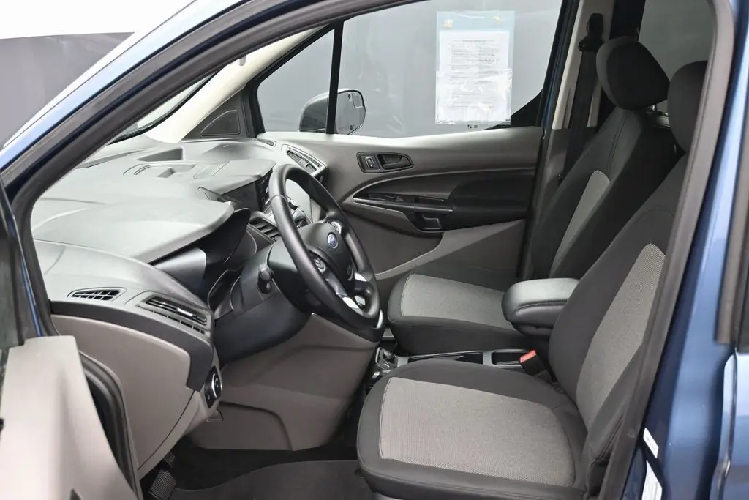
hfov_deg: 51.3
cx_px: 374
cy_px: 250
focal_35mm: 38
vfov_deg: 35.5
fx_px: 780
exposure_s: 1/125
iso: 1250
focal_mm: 25
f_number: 4.2
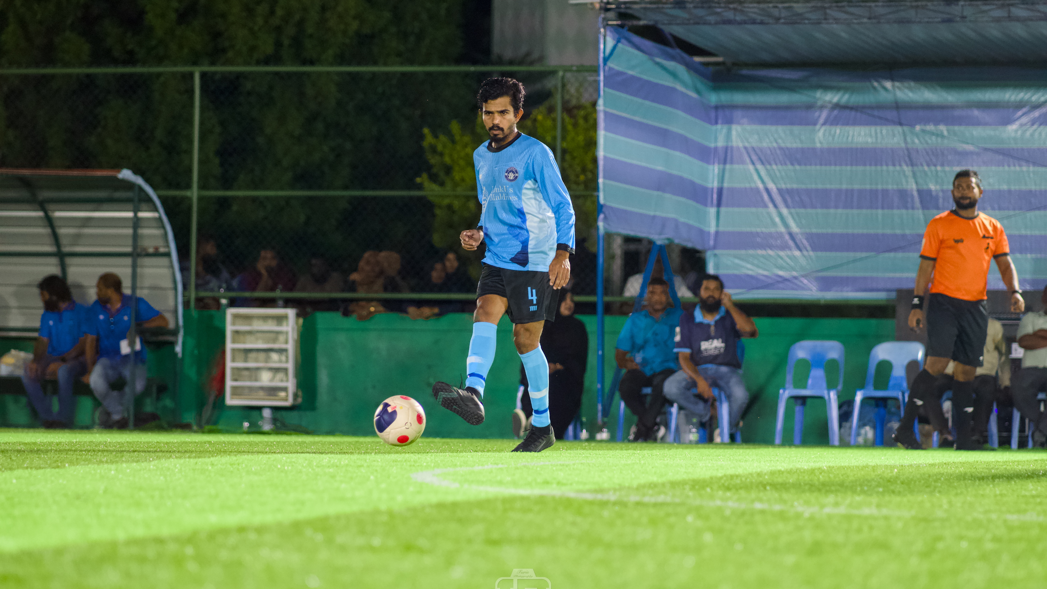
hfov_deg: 16.0
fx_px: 3735
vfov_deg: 9.0
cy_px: 305
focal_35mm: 135
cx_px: 523
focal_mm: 85
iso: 1600
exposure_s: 1/800
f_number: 2
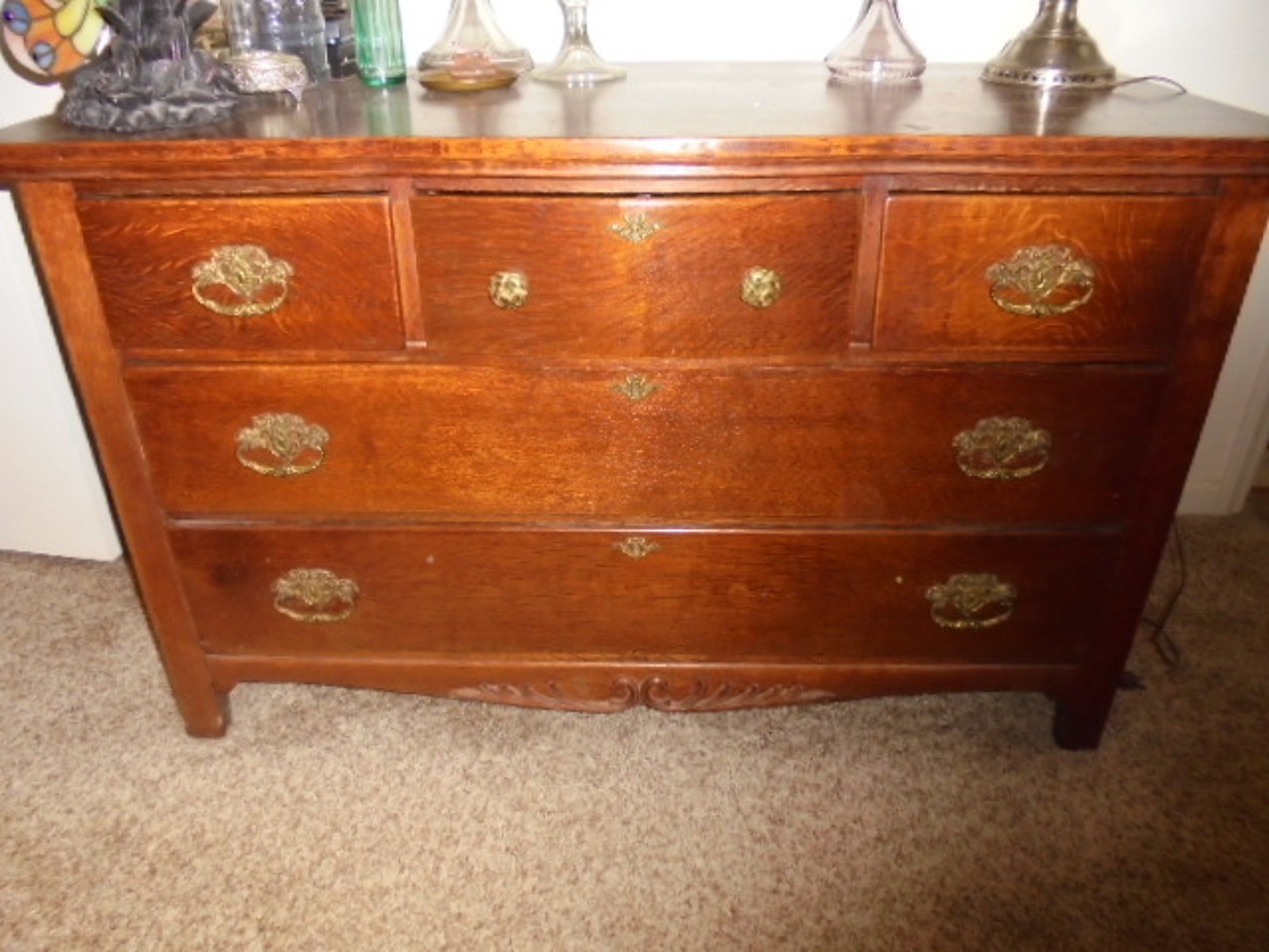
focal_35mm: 26
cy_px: 476
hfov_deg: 67.3
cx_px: 634
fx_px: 953
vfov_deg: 53.1
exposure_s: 1/30
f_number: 3.5
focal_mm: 4.6
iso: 400
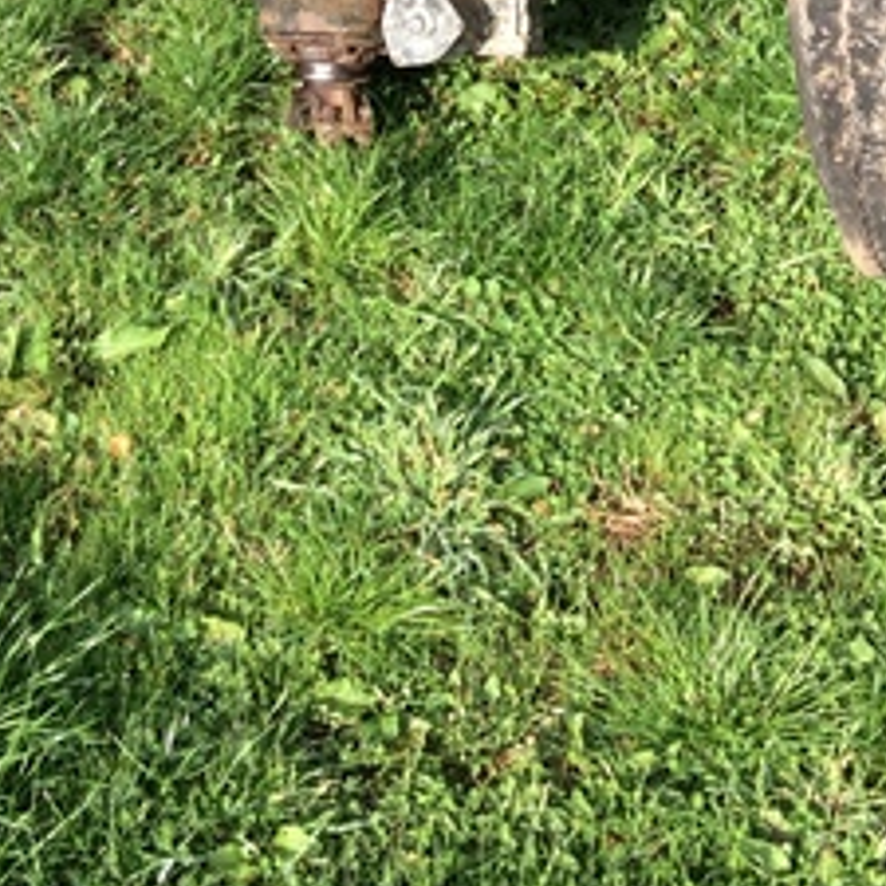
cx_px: 378
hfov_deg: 20.9
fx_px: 2403
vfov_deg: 20.2
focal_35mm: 83
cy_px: -14
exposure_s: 1/578
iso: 32
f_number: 2.4
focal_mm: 3.3
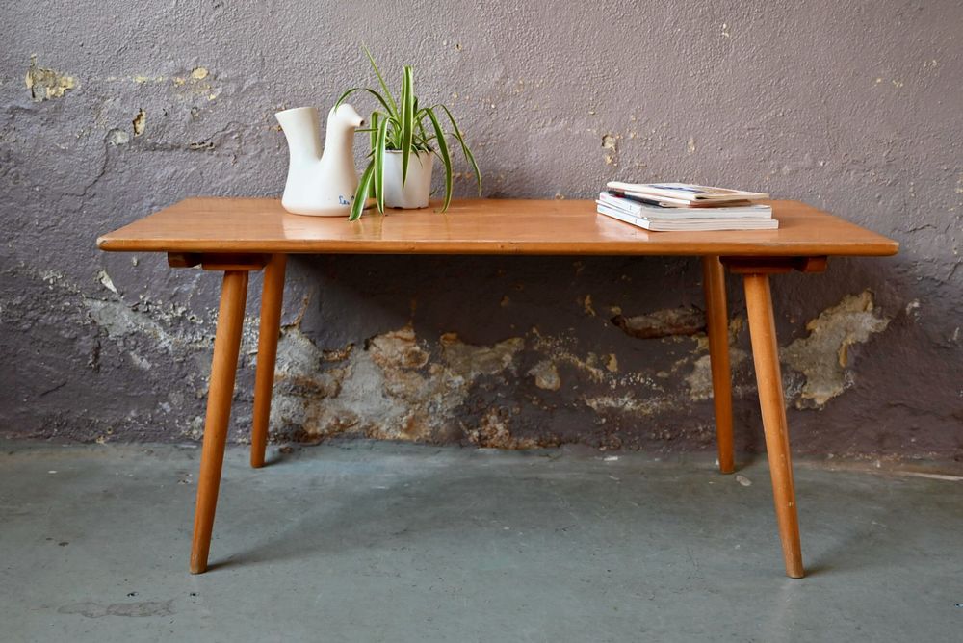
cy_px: 322
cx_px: 482
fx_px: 1151
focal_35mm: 43
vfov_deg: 31.2
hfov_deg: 45.4
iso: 1250
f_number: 4
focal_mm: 43
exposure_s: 1/125
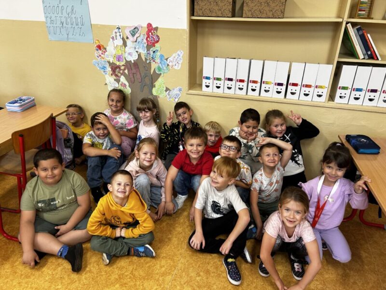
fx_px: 290
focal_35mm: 26
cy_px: 145
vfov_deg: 53.1
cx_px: 193
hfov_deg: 67.3
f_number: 1.5
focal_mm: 5.7
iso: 125
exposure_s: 1/72
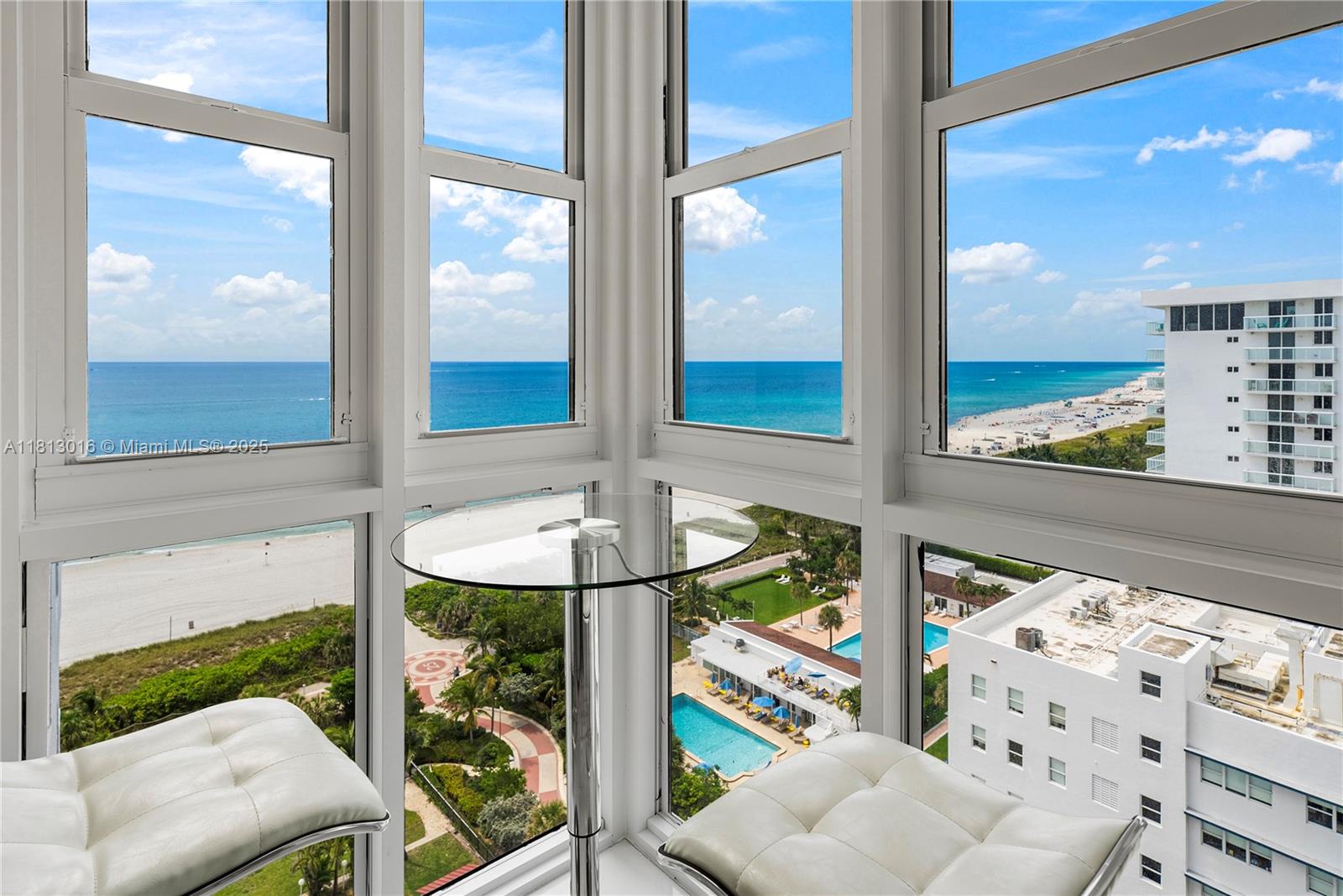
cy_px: 448
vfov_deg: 73.8
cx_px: 672
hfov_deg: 96.7
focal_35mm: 16
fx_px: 597
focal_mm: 16
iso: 100
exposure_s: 1/30
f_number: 8
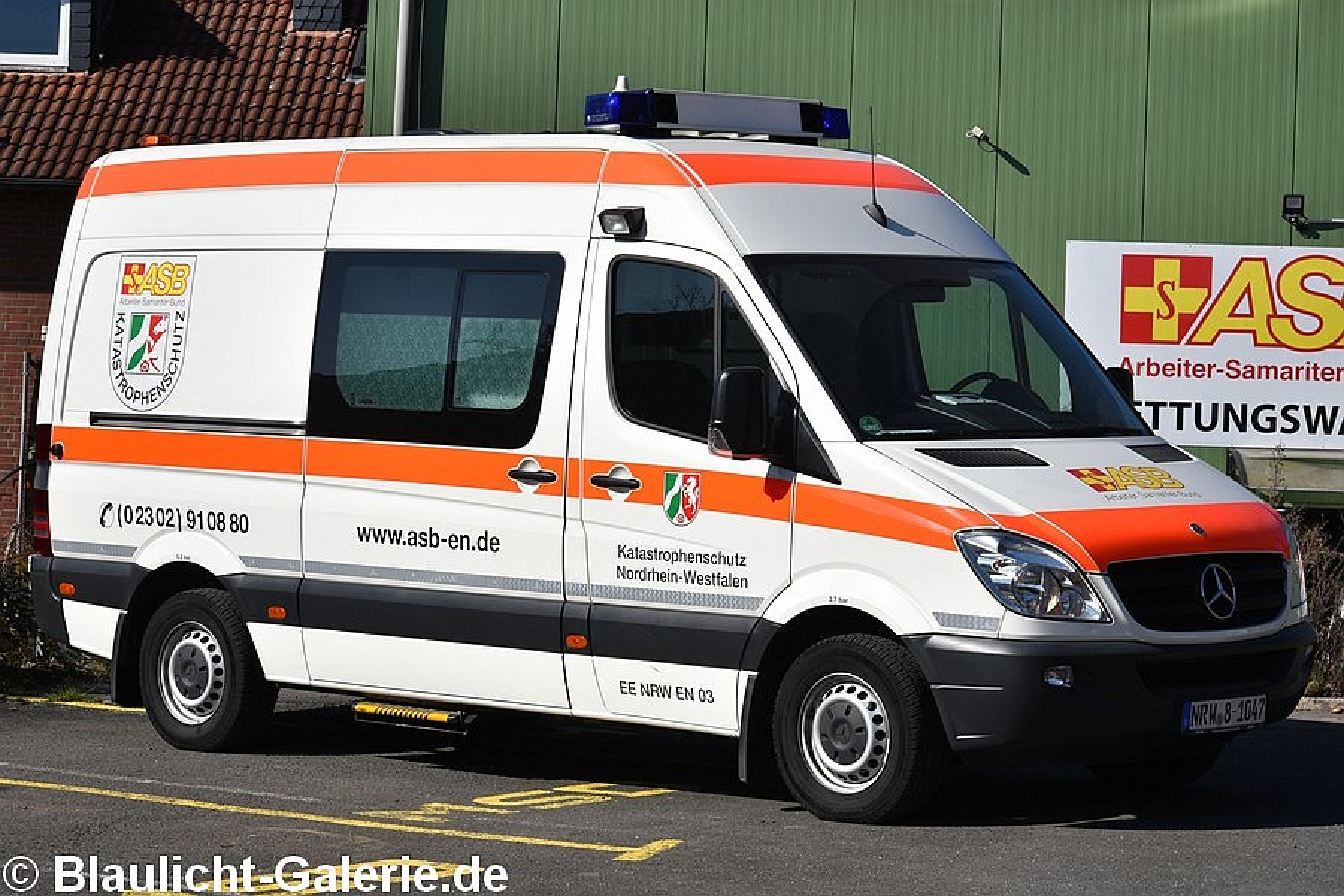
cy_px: 448
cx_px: 672
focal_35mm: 85
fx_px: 3173
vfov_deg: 16.1
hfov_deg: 23.9
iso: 200
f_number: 11
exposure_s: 1/500
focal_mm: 85
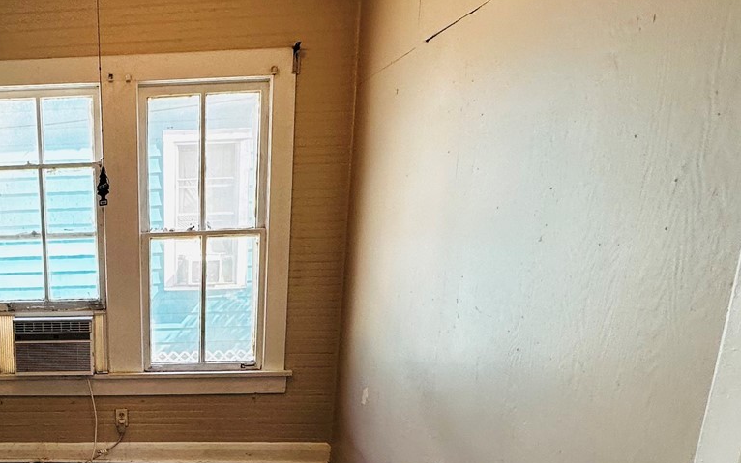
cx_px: 92
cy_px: 376
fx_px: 626
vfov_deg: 38.9
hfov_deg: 54.4
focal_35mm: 31
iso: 100
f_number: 2.2
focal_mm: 2.22
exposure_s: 1/120
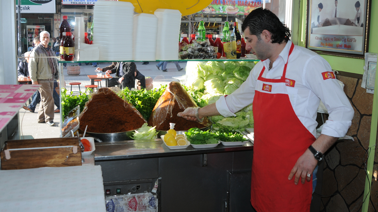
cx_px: 188
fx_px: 381
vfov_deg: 31.1
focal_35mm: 38
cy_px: 91
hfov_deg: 52.8
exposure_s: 1/250
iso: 200
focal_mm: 24
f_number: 3.5
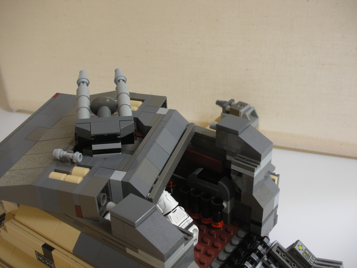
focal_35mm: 46
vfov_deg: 31.5
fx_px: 474
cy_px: 134
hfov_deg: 41.2
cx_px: 178
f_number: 3.5
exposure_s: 1/6.2
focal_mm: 7.7
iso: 50
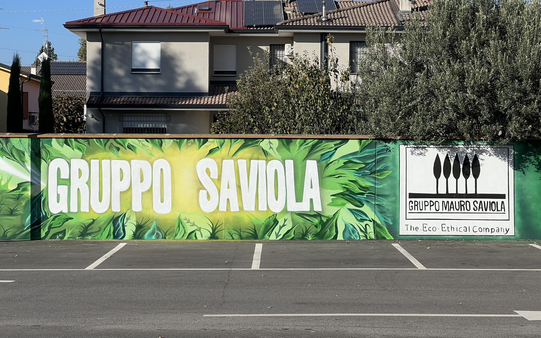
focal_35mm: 82
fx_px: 1209
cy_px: 152
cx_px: 271
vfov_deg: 15.9
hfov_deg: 25.2
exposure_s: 1/951
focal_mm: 9
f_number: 2.8
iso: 32
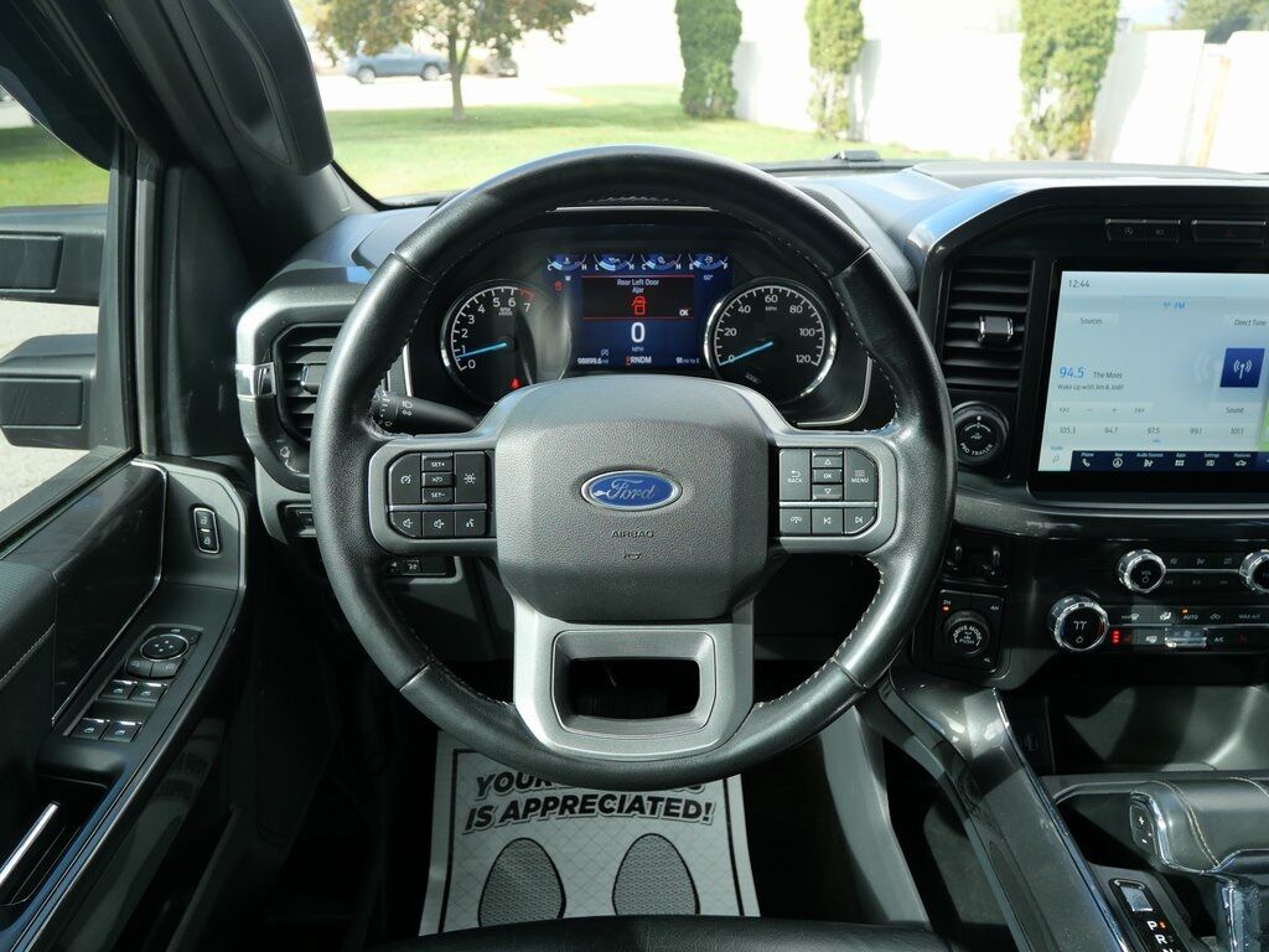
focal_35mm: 24
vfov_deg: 56.8
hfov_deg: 71.6
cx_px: 634
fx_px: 880
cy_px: 476
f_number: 4
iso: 200
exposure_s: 1/125
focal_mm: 12
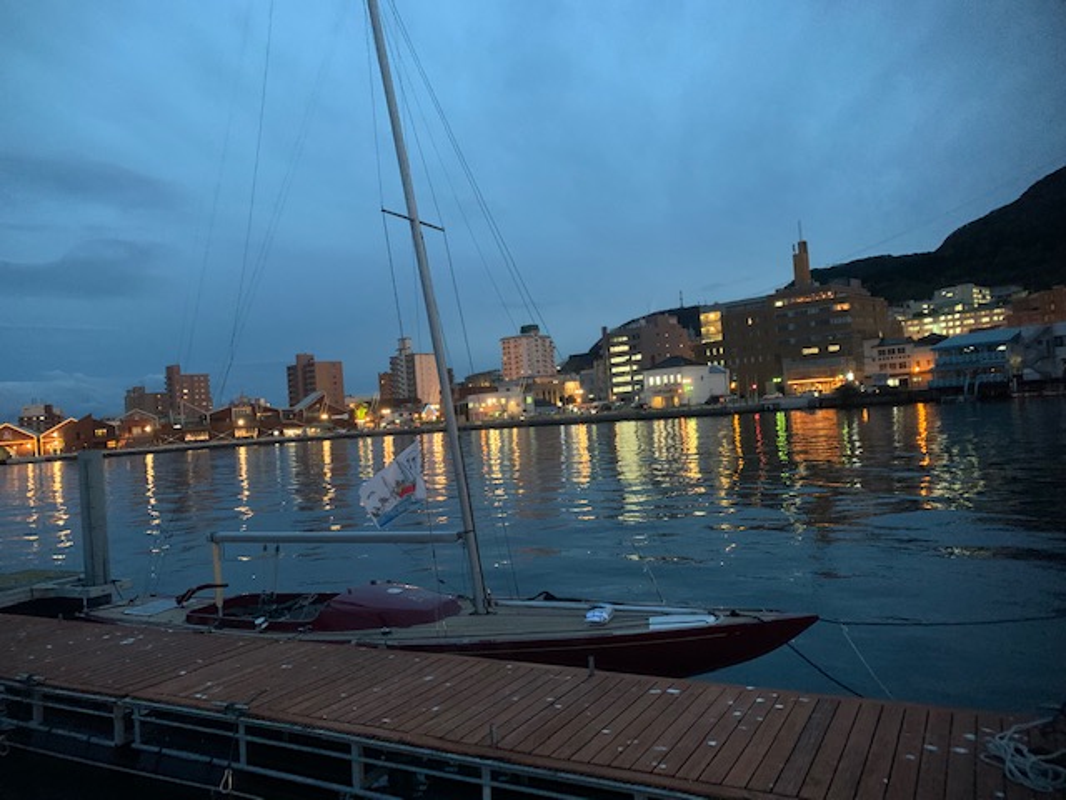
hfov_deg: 67.3
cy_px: 400
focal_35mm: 26
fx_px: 801
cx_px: 533
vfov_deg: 53.1
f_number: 1.8
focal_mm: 4.25
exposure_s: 1/30
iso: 500
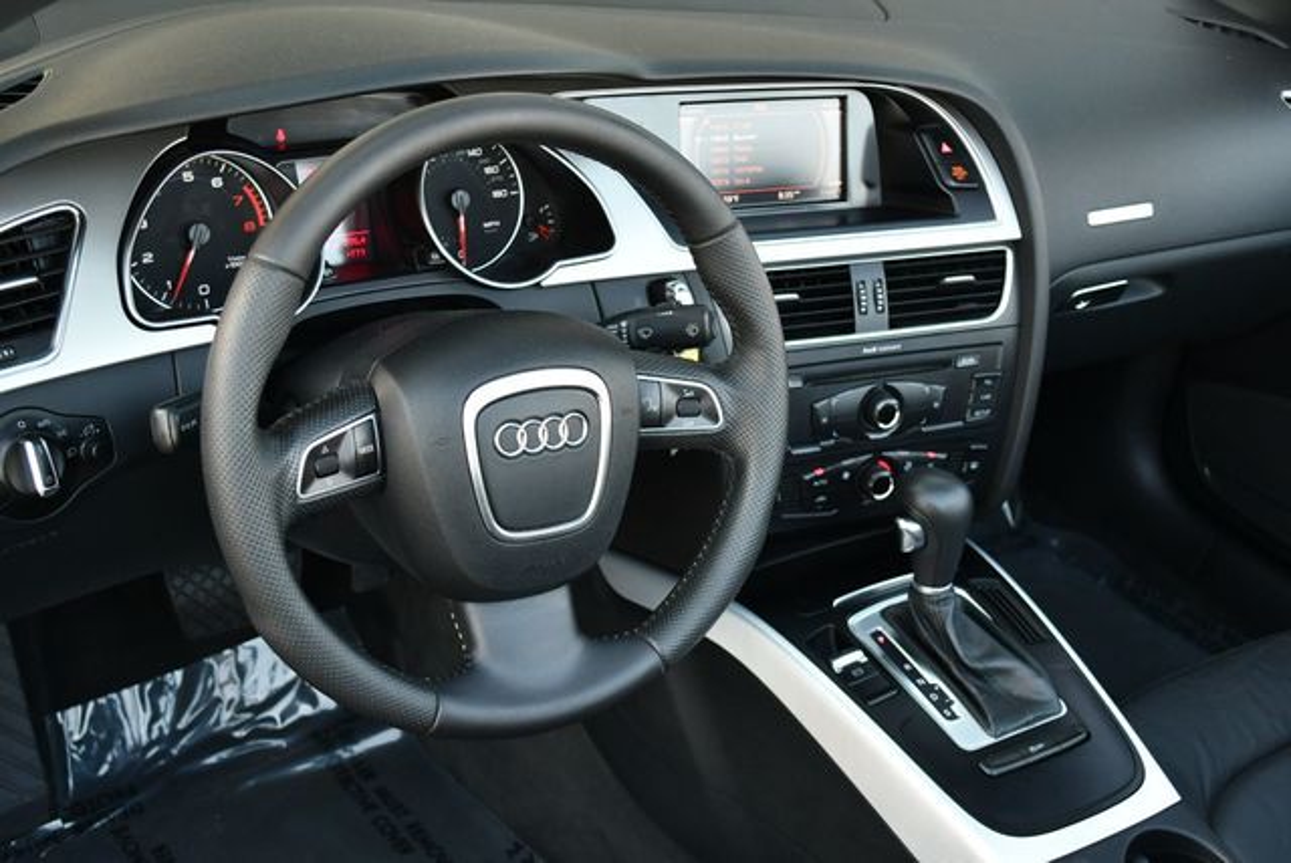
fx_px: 1723
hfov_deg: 41.1
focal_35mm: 48
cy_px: 432
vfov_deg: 28.1
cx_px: 646
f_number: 4
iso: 720
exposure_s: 1/250
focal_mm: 24
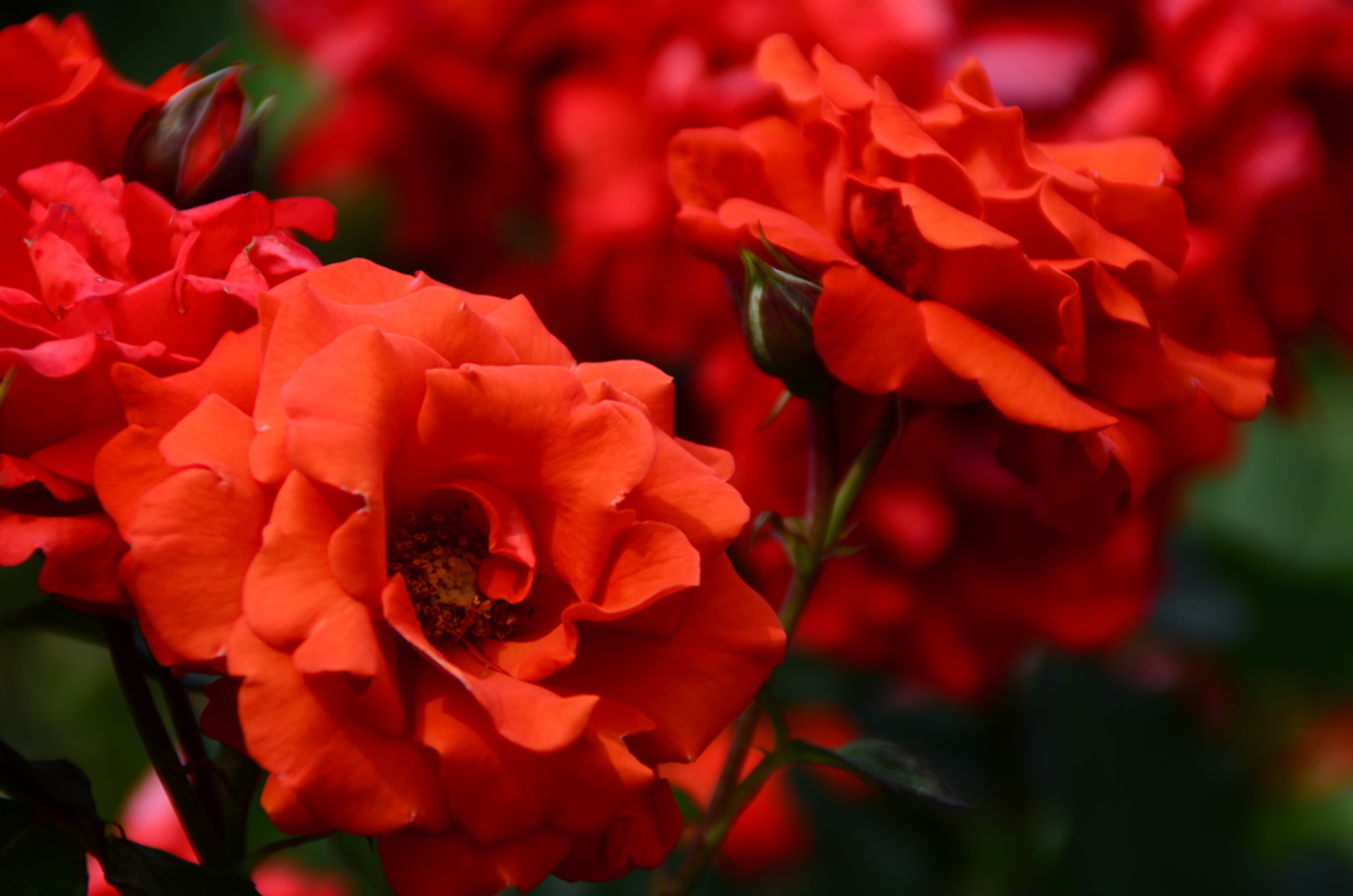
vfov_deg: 4.6
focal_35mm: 300
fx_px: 11250
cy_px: 448
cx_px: 676
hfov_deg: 6.9
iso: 100
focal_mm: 200
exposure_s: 1/500
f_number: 7.1
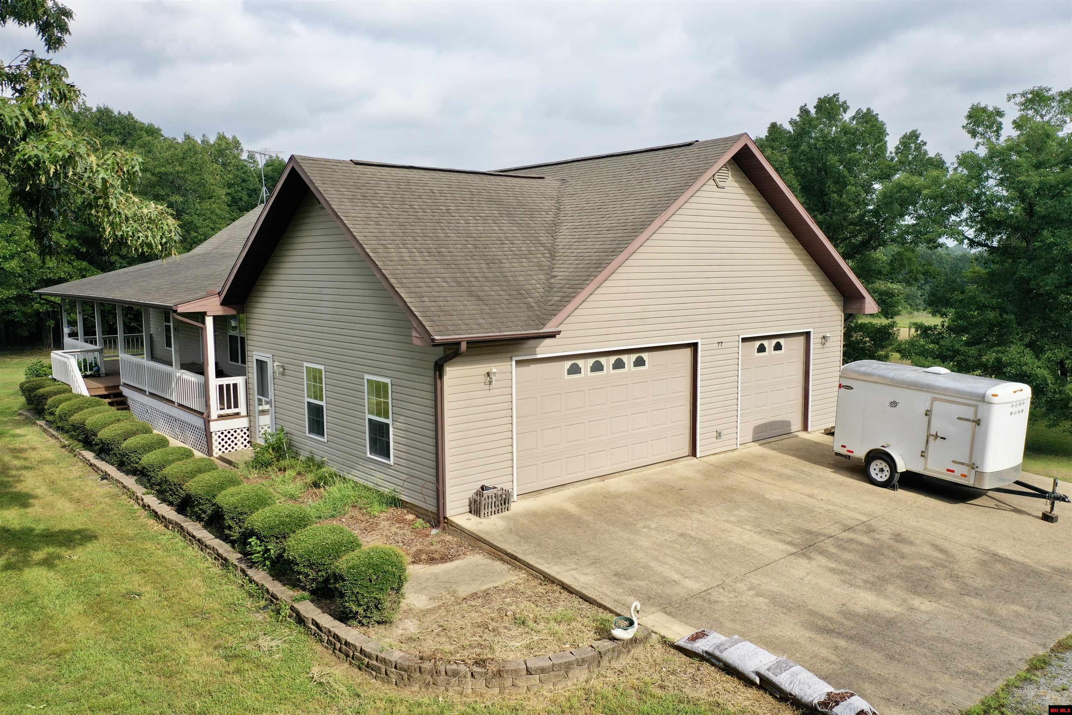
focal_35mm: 28
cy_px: 358
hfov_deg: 65.5
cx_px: 536
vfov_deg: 46.4
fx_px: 834
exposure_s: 1/40
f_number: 3.2
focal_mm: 10.26
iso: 100
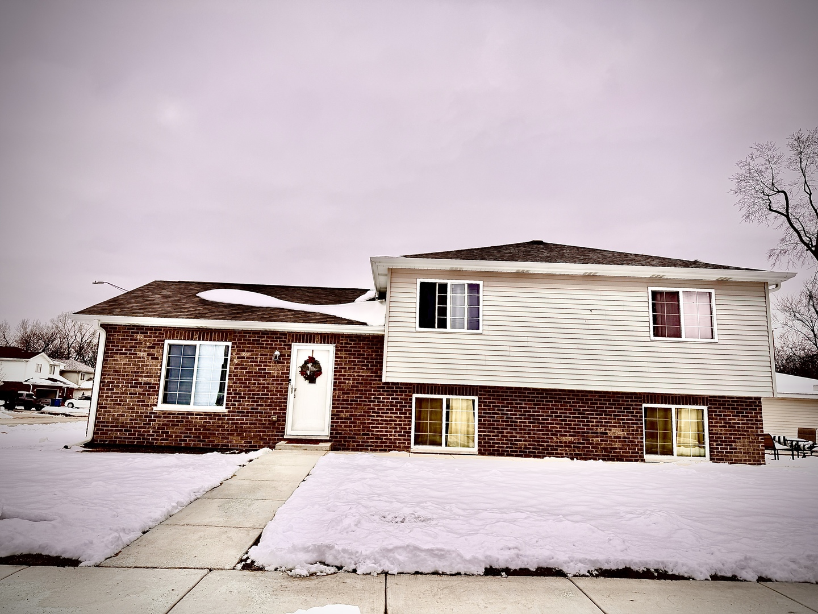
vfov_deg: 56.8
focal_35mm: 24
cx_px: 409
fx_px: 567
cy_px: 307
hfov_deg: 71.6
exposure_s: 1/4673
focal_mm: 6.76
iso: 80
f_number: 1.78
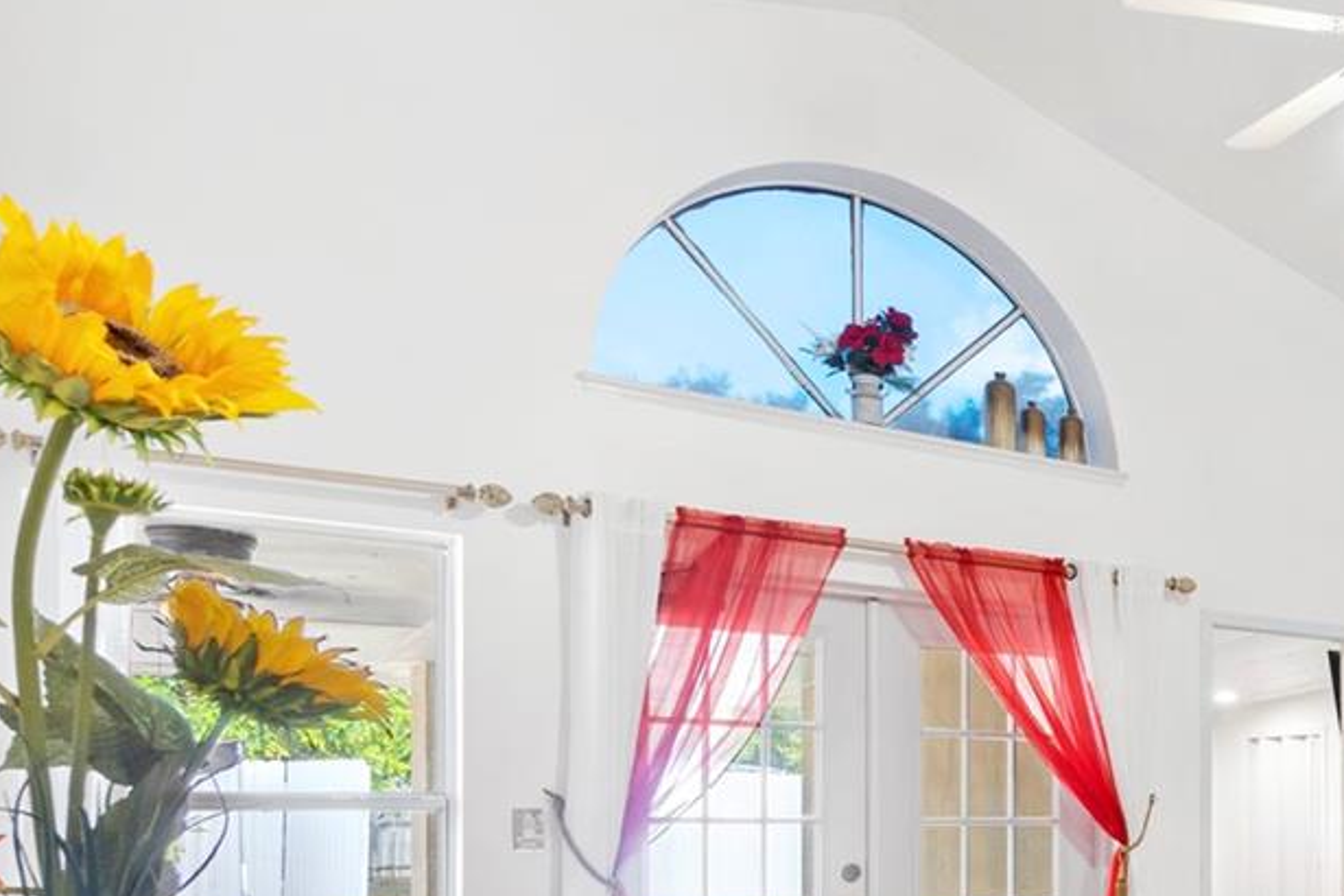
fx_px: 1456
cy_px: 863
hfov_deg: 39.5
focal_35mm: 39
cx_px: 1514
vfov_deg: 32.0
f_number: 8
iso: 100
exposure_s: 1.3
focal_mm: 10
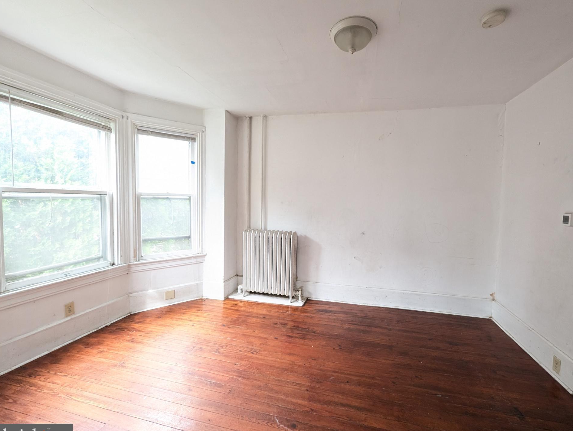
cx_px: 306
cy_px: 216
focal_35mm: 14
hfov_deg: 101.8
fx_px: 232
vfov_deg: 85.8
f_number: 2.2
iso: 411
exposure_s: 1/60
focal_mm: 1.95
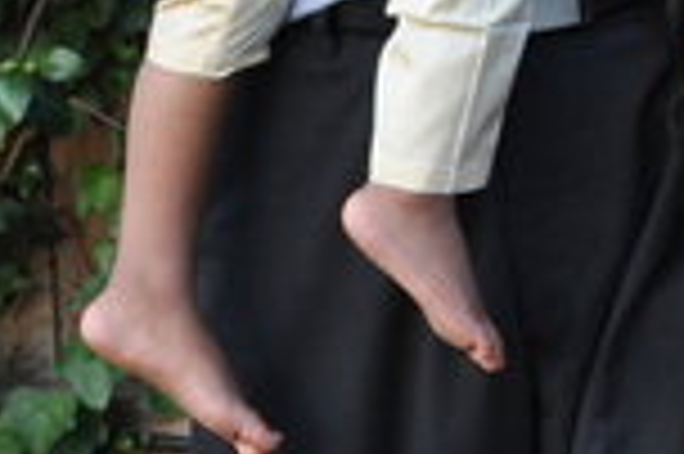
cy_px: -353
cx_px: 774
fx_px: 5978
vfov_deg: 4.3
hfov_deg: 6.5
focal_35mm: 315
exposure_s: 1/100
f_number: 5
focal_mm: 50
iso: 400
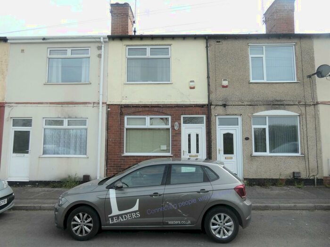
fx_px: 191
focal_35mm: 20
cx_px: 165
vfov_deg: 66.0
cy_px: 124
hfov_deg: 81.7
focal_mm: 3.6
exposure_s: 1/800
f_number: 2.8
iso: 80
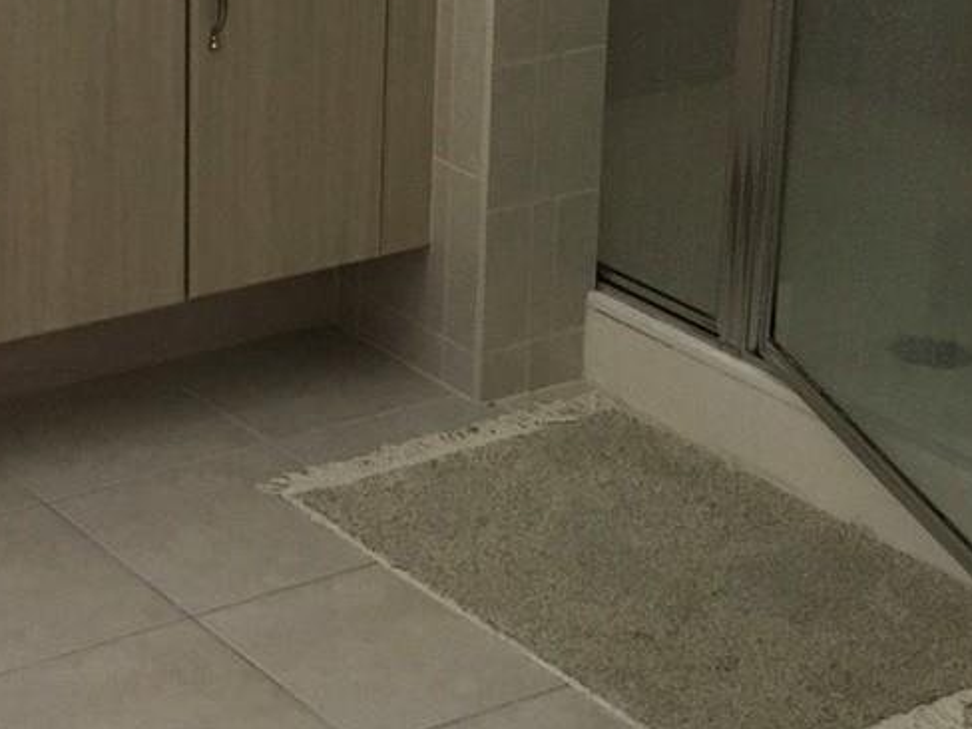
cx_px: 72
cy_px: 112
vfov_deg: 15.4
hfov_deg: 20.2
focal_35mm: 95
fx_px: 2668
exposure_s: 1/30
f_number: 2.2
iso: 200
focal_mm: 4.15
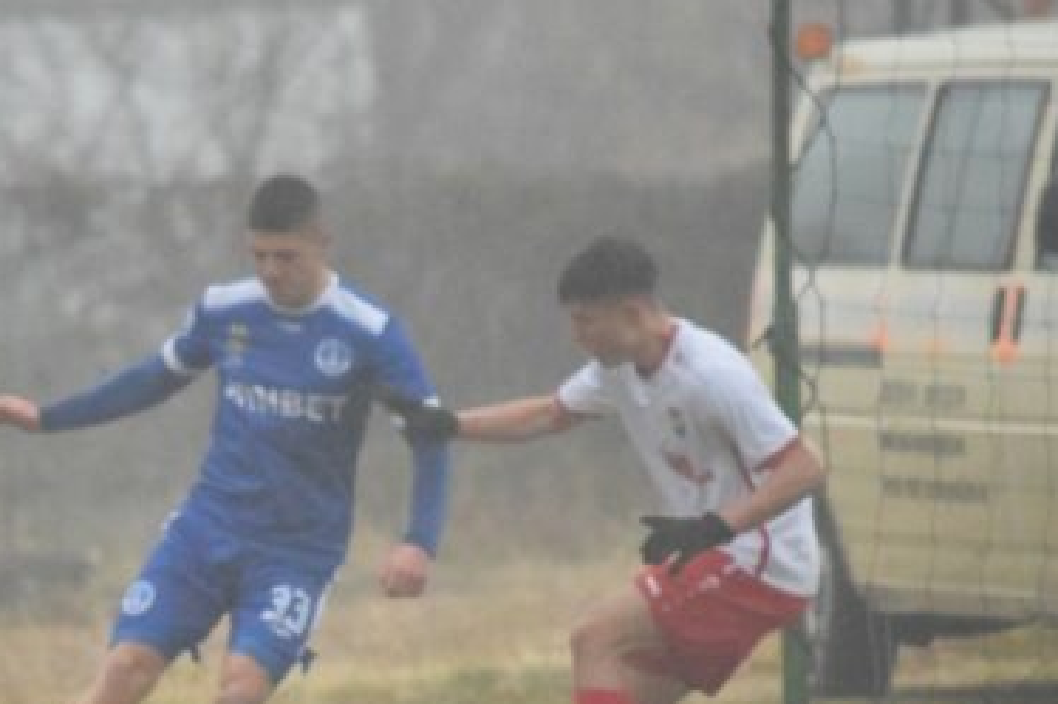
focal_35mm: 758
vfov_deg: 1.8
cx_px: 331
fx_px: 22266
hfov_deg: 2.7
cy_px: 481
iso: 12800
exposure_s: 1/640
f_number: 5.6
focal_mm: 300
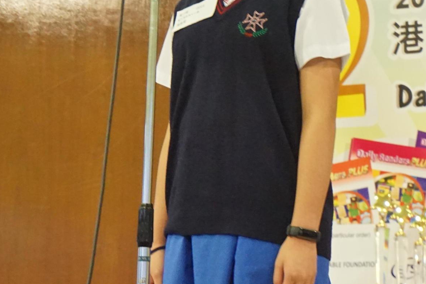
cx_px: 312
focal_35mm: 184
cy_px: 151
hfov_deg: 11.1
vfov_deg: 7.5
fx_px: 2180
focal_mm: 49
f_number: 5.6
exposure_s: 1/80
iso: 3200
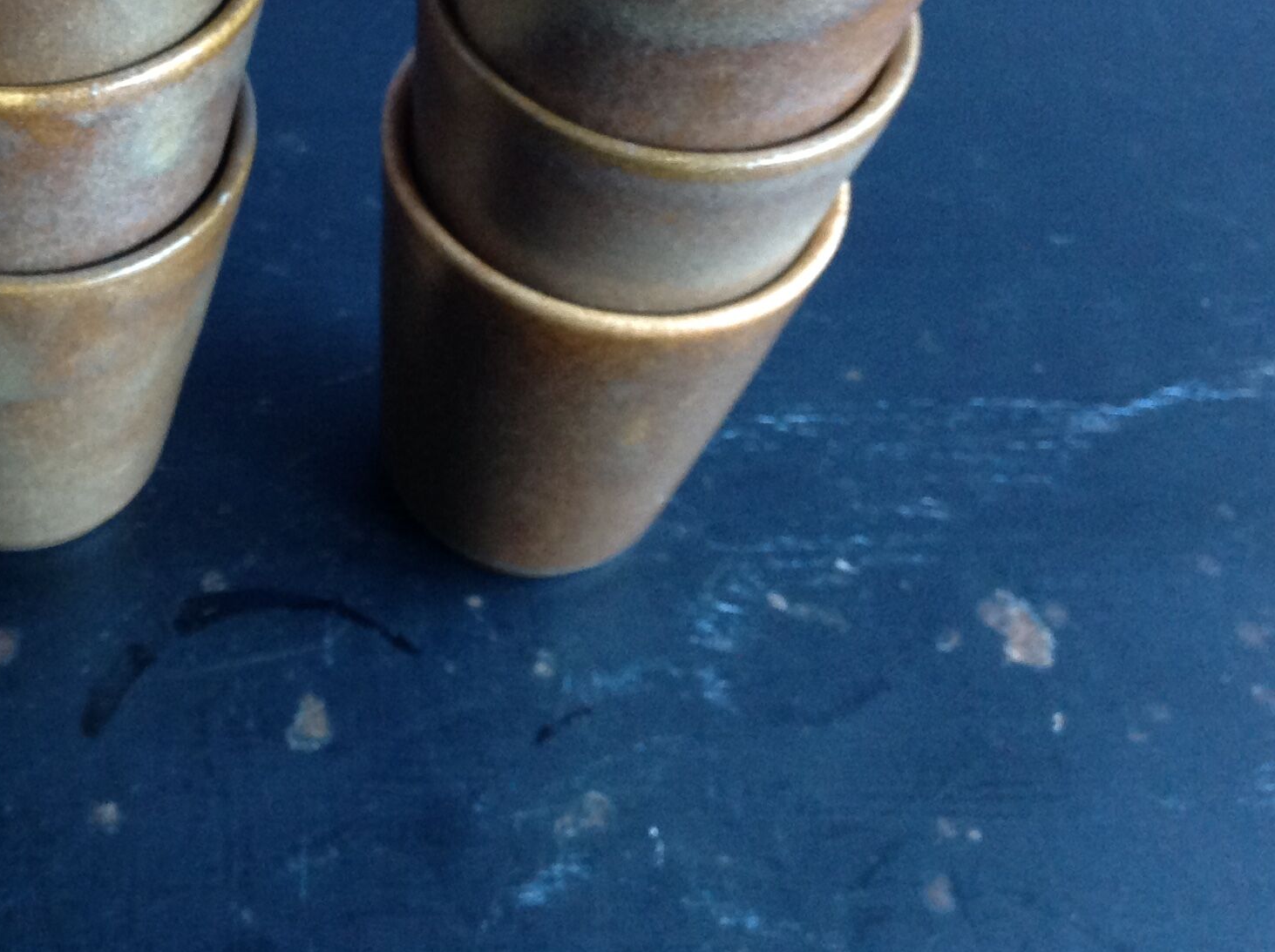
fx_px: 2280
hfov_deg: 30.4
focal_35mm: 62
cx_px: 231
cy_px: 132
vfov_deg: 23.1
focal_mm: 4.28
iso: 250
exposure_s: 1/15
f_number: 2.4
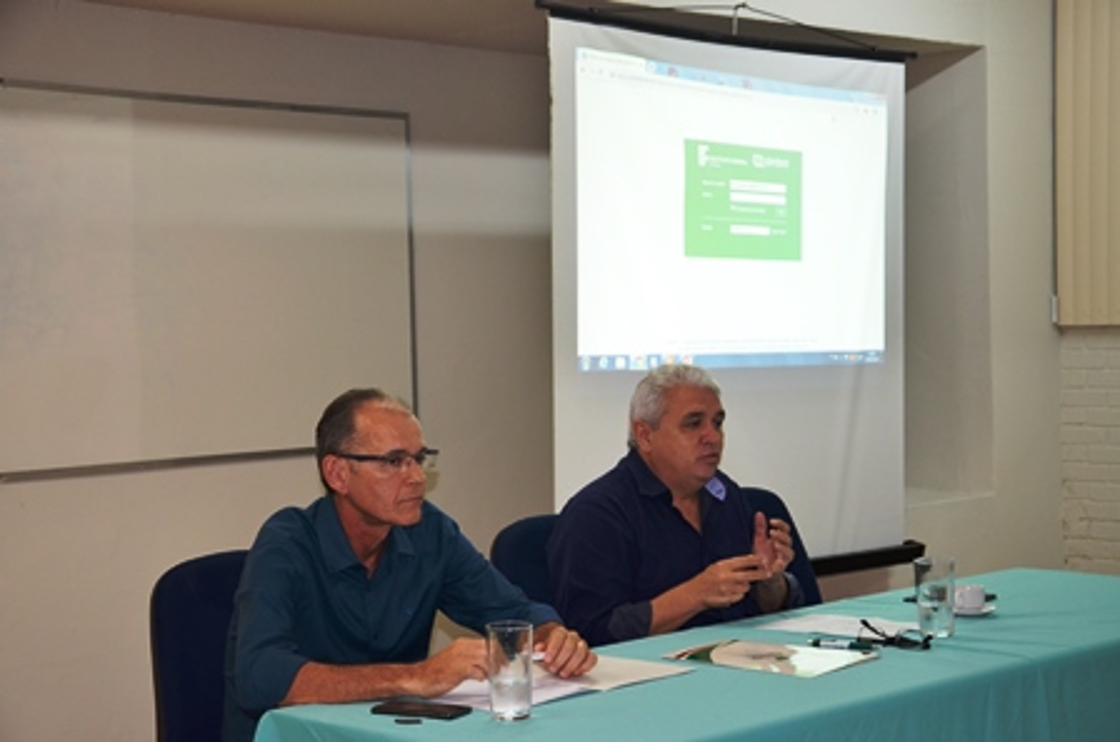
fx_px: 1863
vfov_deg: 22.5
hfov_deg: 33.5
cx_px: 560
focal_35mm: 60
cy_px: 371
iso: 720
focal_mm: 40
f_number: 4.5
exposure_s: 1/60
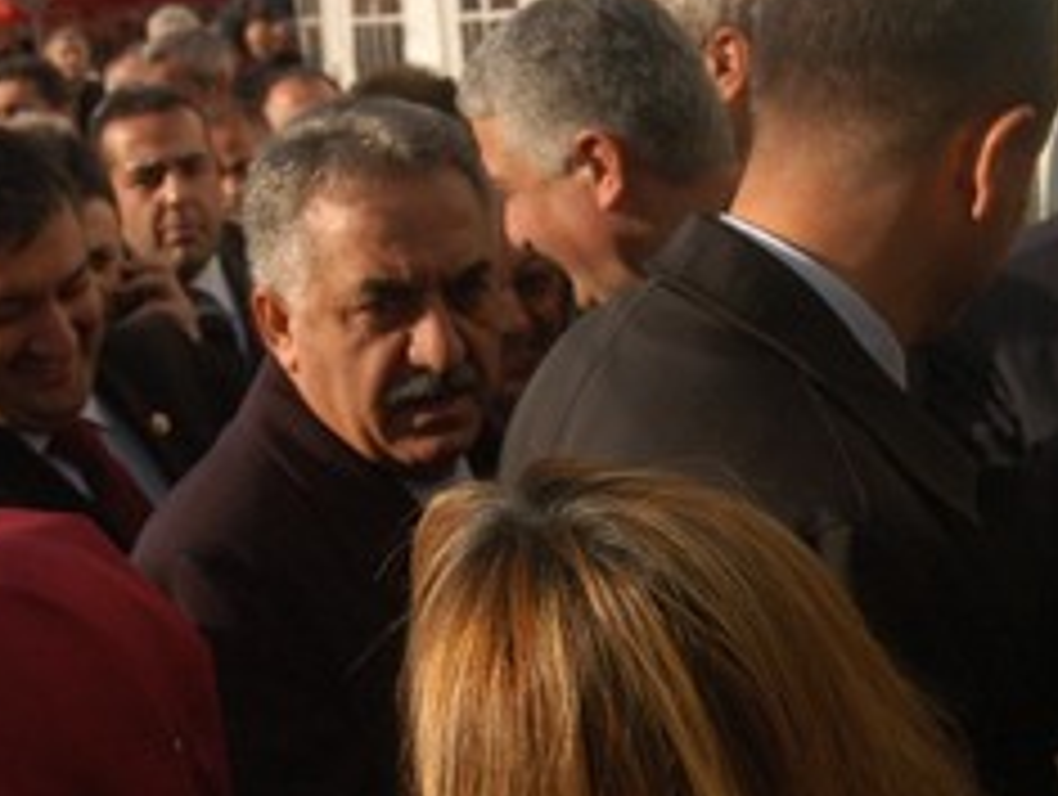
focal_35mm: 69
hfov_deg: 28.1
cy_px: 504
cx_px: 437
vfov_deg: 21.3
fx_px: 2110
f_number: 4.5
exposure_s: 1/2000
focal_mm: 25
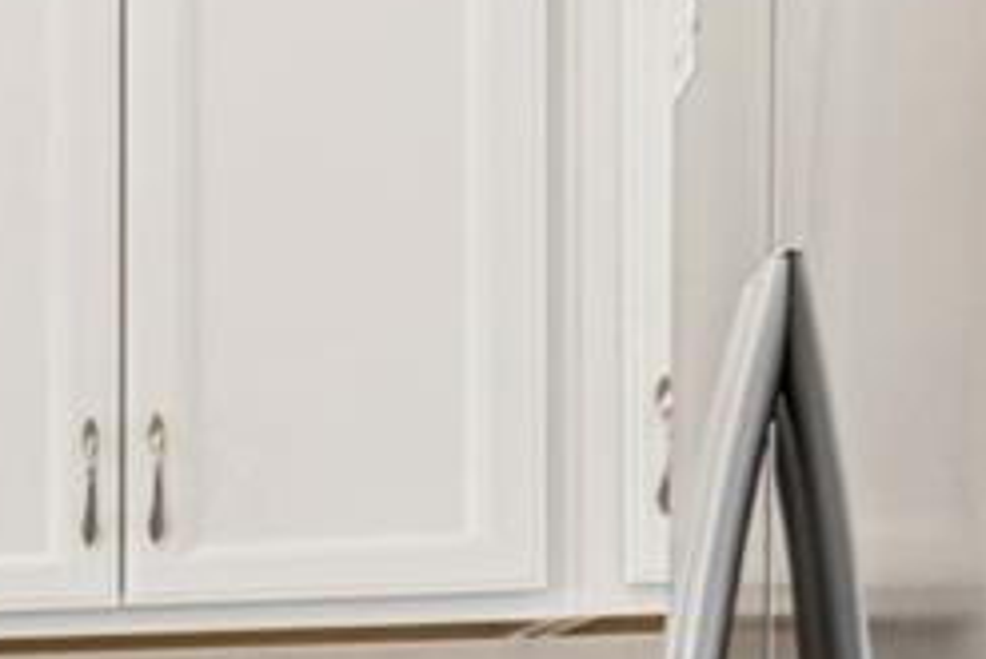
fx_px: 2658
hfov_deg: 11.5
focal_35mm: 97
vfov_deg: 13.5
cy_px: 923
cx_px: -1976
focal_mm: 10
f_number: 7.1
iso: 100
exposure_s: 1/15
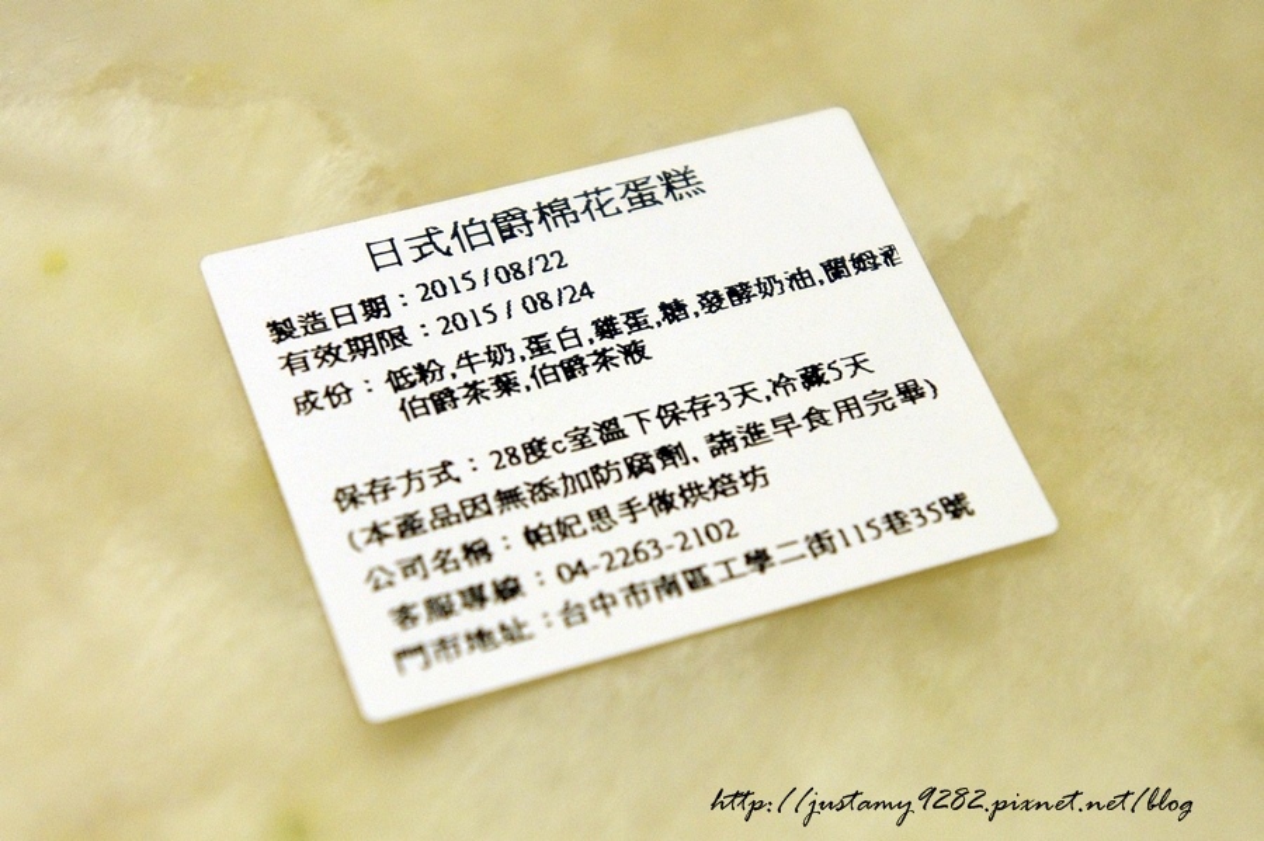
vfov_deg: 16.5
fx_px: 2895
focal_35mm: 82
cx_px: 632
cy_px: 420
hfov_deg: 24.6
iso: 1600
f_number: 5.6
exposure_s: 1/80
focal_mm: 55
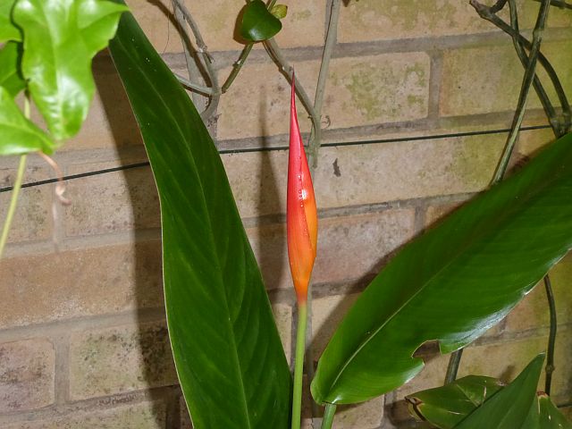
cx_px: 286
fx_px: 1619
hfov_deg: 20.0
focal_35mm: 98
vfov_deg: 15.1
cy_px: 214
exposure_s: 1/60
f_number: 8
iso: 800
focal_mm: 17.5
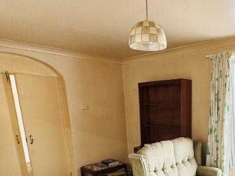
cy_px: 159
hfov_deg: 54.0
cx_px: 179
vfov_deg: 40.7
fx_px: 217
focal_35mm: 32
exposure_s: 1/100
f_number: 2.2
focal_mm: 2.22
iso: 80
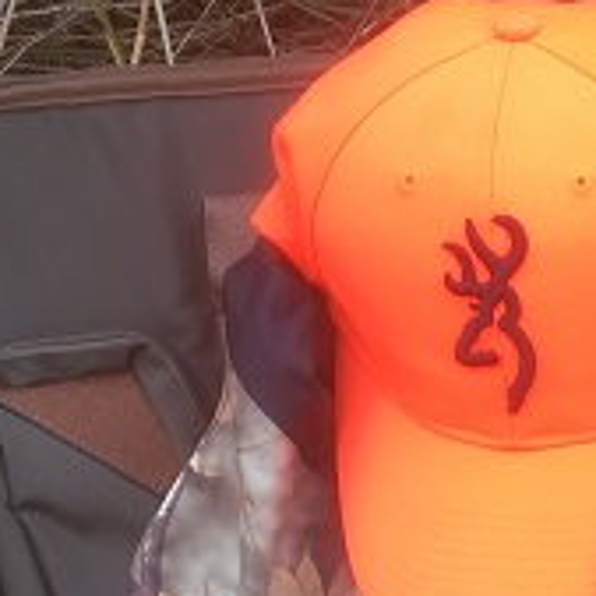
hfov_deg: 14.0
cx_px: 688
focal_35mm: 121
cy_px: 741
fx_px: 2357
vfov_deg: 13.9
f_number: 2.2
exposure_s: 1/100
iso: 25
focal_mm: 4.15
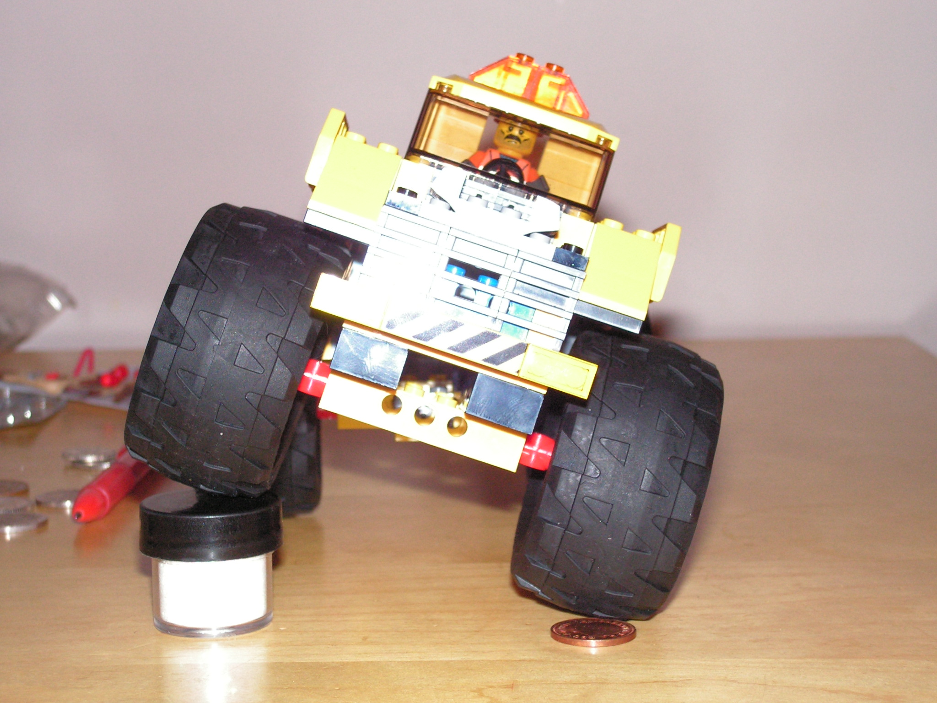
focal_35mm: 74
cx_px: 468
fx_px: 2003
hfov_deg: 26.3
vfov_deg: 19.9
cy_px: 352
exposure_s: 1/80
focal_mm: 12.4
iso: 200
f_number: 3.3
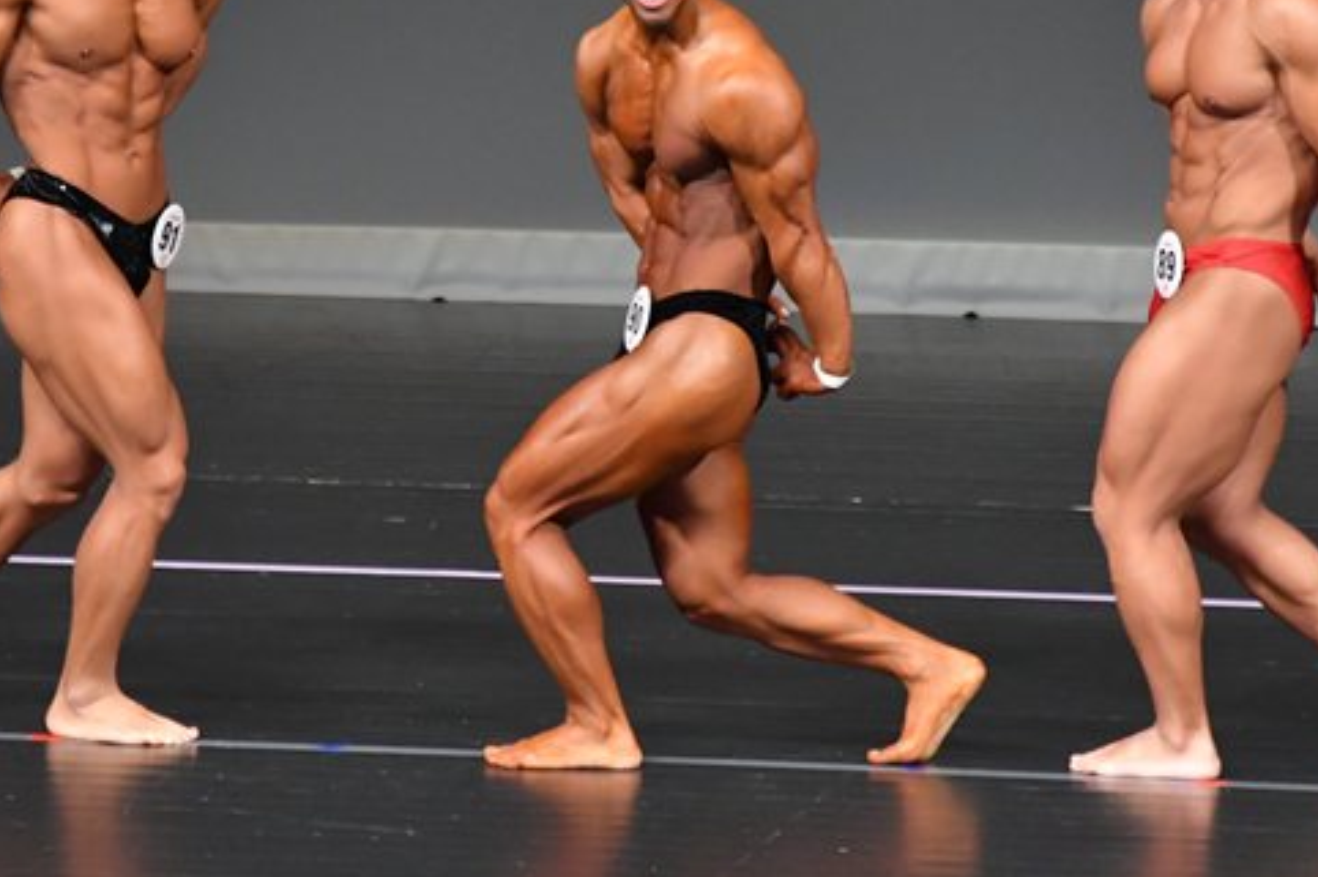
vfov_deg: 2.5
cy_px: 208
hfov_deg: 3.7
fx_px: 20311
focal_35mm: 555
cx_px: 524
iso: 5000
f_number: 5.6
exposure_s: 1/400
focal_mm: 230
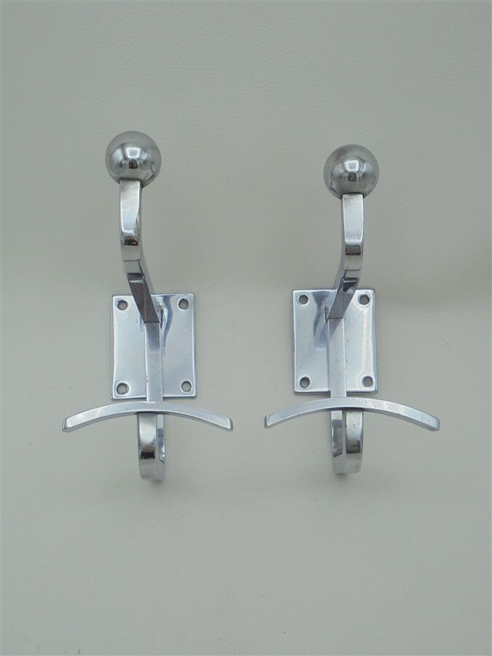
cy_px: 328
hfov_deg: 37.7
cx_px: 246
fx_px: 720
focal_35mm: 38
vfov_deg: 49.0
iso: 100
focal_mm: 6.9
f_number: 4.2
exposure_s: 1/80
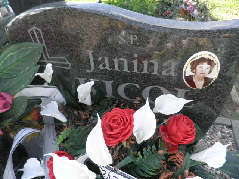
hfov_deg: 71.6
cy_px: 90
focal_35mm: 24
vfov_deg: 56.8
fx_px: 166
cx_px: 120
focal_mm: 4.3
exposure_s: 1/125
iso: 64
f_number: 3.3
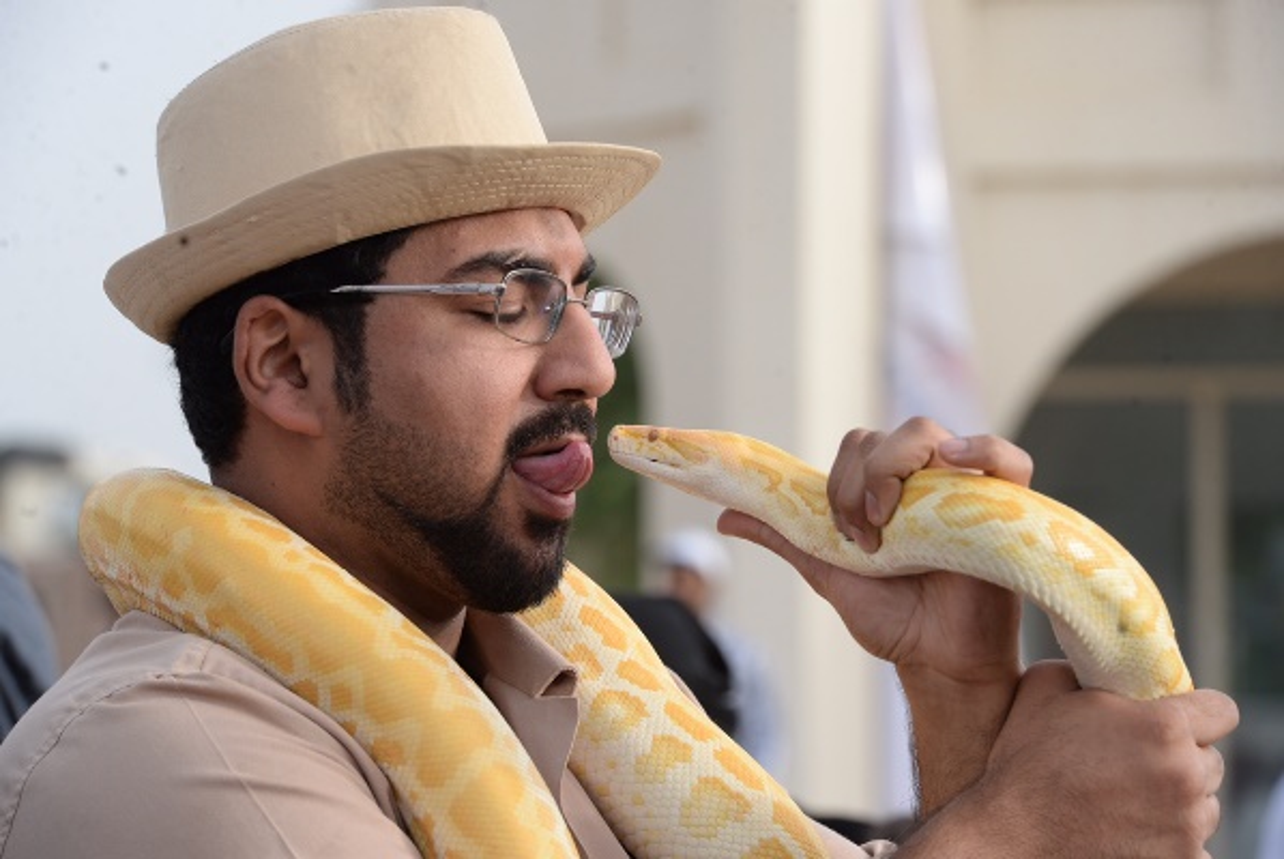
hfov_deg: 10.3
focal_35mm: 200
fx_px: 7140
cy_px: 430
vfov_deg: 6.9
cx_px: 642
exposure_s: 1/250
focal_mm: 200
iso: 400
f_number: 11
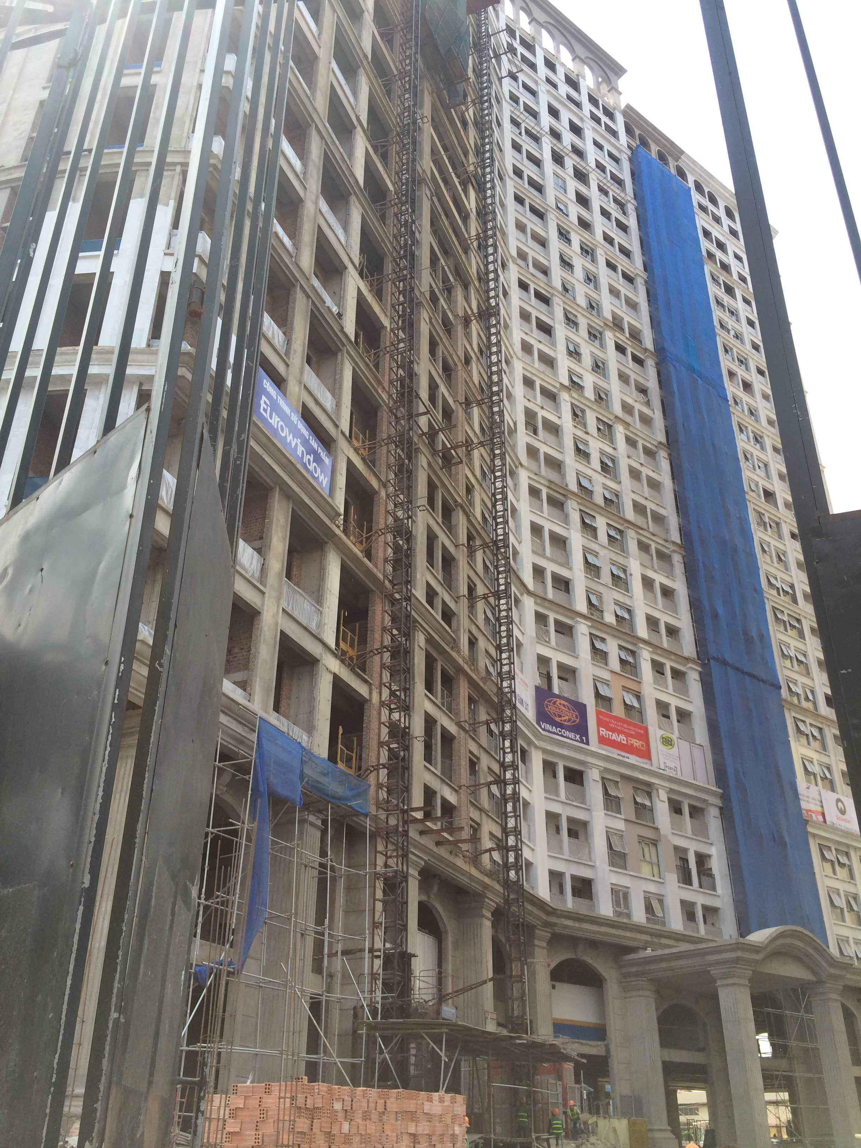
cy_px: 574
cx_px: 430
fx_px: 995
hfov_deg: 46.8
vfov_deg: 60.0
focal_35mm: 30
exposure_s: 1/838
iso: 32
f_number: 2.2
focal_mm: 4.12
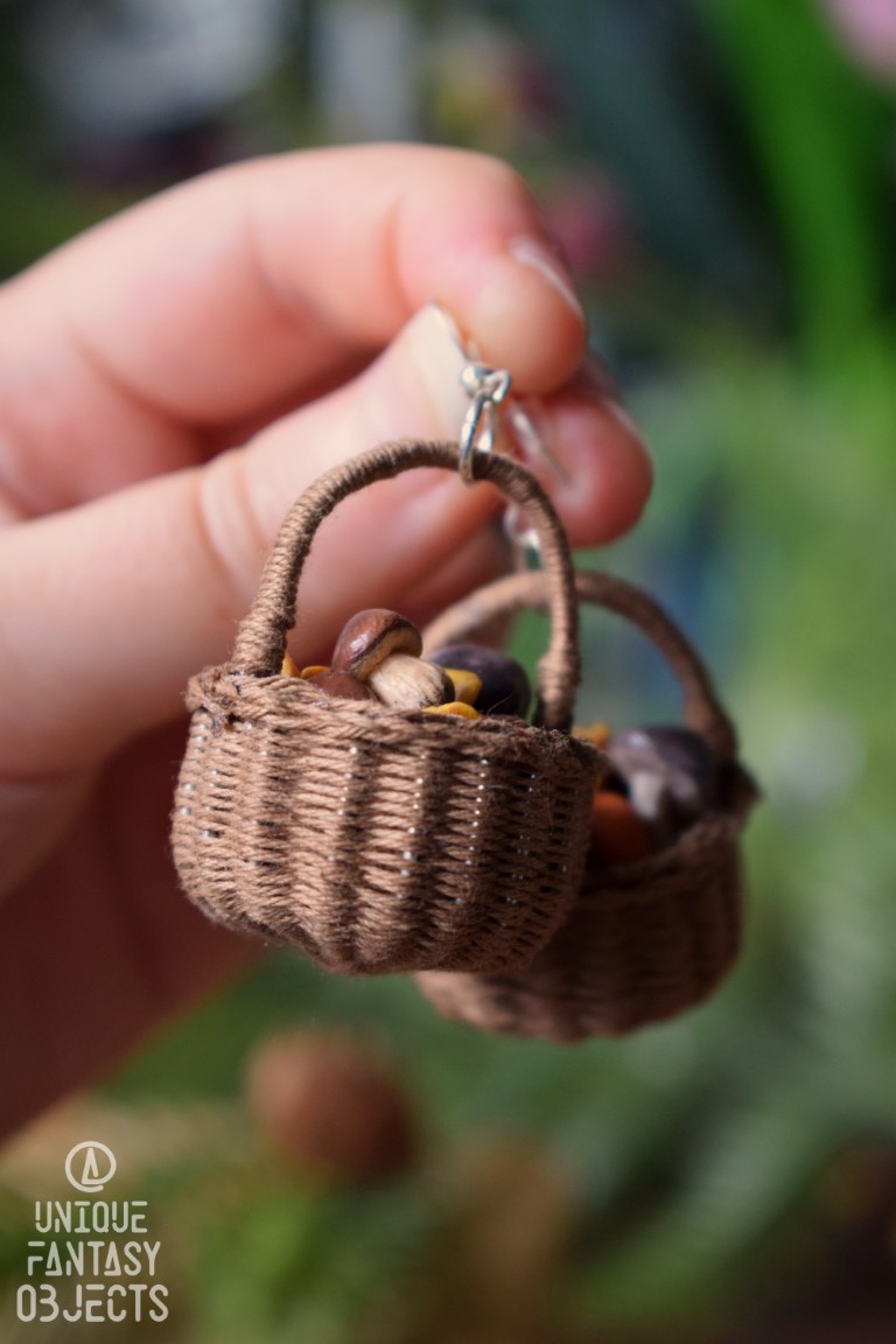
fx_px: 3080
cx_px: 448
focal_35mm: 82
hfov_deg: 16.6
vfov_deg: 24.6
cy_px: 672
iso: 1000
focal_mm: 55
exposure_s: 1/60
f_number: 5.6
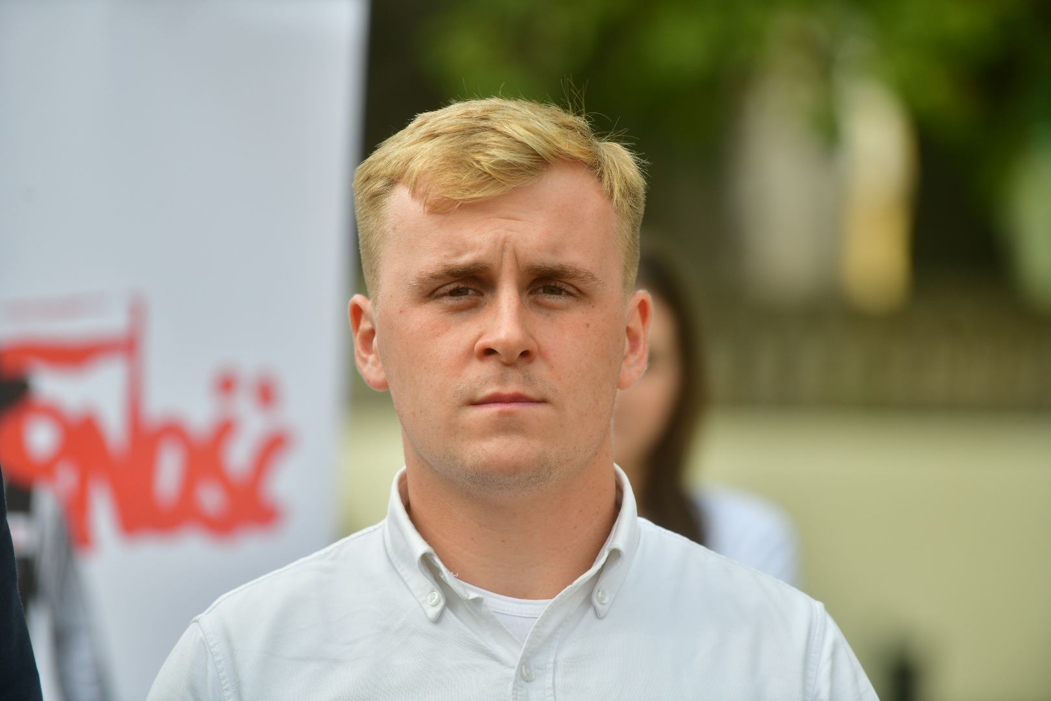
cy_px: 350
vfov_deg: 6.9
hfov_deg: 10.3
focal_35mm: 200
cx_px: 526
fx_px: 5838
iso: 125
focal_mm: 200
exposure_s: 1/640
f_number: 5
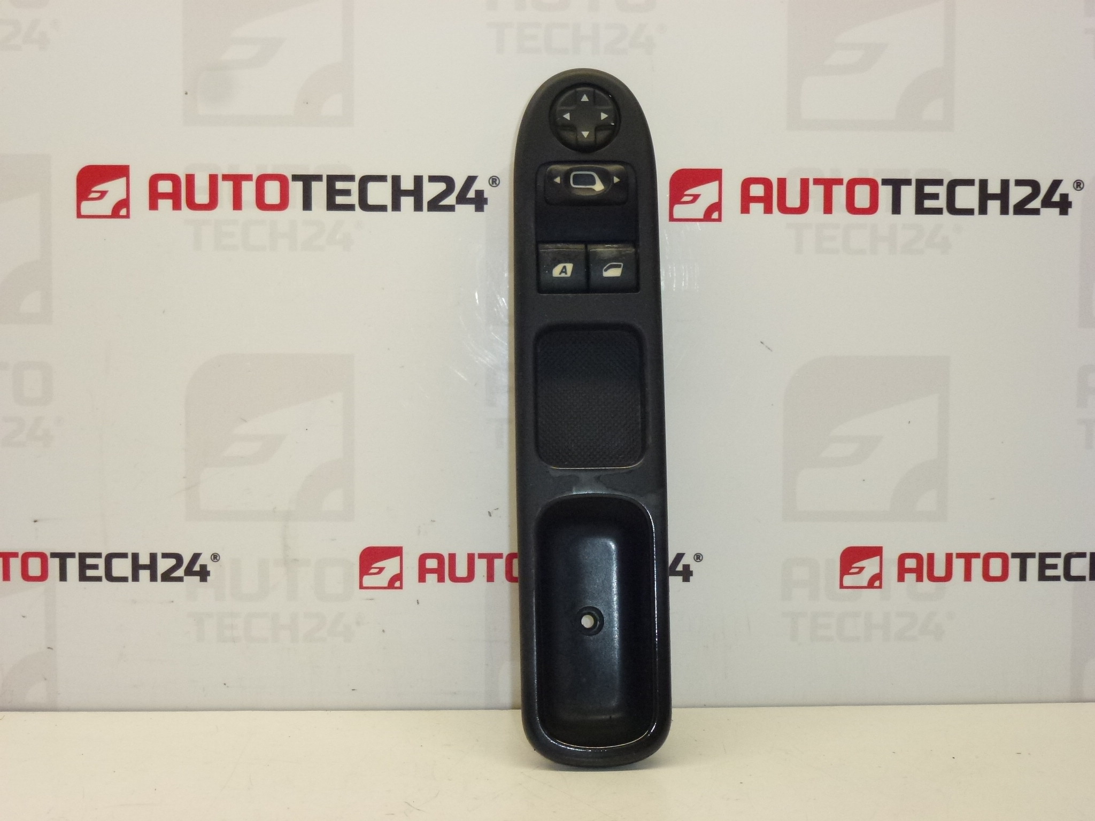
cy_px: 410
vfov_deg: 29.7
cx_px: 548
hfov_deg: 38.9
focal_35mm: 49
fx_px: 1550
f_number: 4.1
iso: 400
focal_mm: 8.7
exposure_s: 1/200
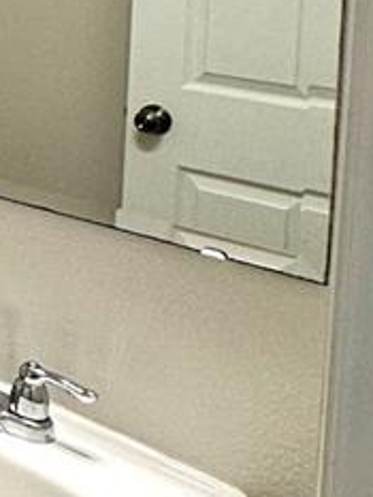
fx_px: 1033
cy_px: -79
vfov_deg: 24.7
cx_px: -531
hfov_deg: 14.0
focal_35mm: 72
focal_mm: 2.22
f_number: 2.2
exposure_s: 1/120
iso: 100
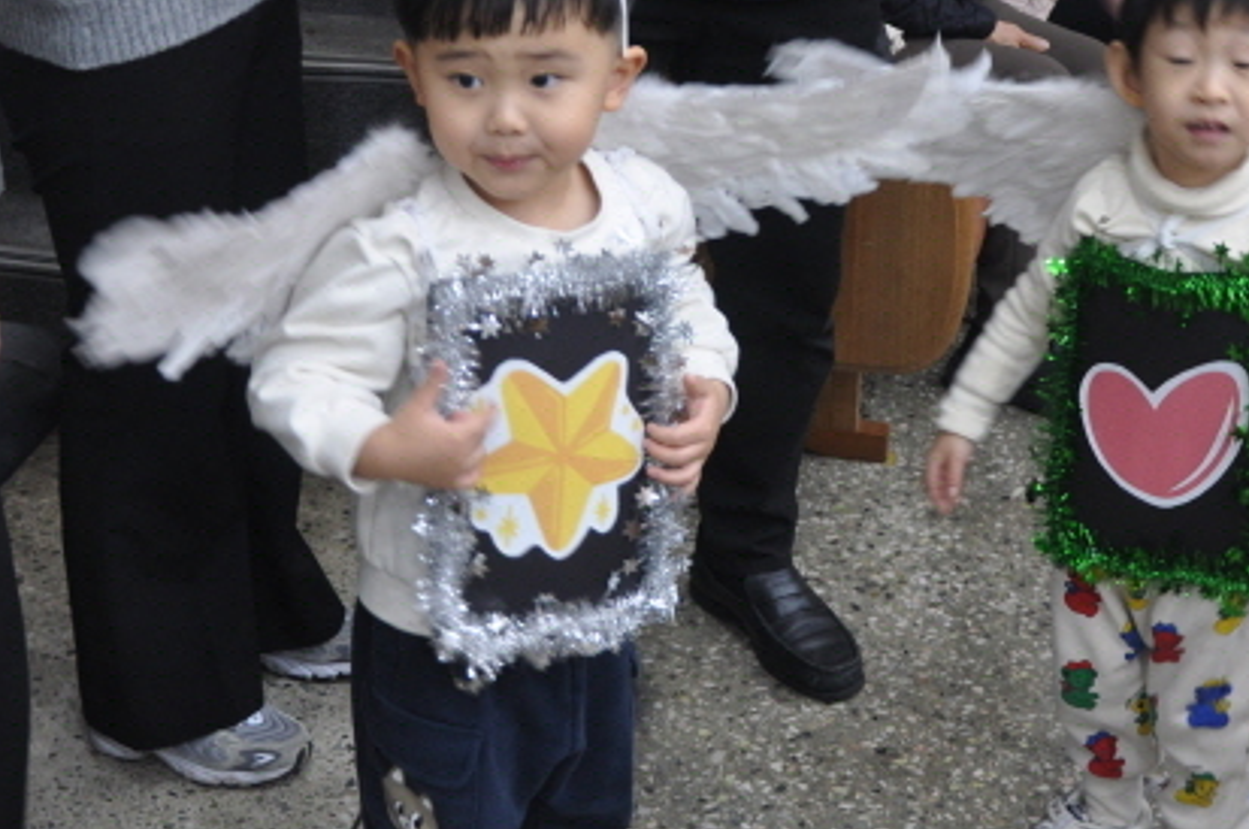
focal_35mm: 61
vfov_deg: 22.1
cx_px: 690
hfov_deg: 32.9
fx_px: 2112
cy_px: 268
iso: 450
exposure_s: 1/15
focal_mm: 21
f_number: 4
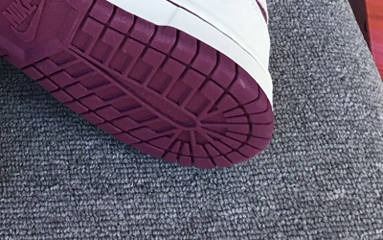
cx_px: -35
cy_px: -65
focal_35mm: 74
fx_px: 772
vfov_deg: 16.7
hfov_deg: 25.8
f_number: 2.4
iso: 32
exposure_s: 1/100
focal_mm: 3.3
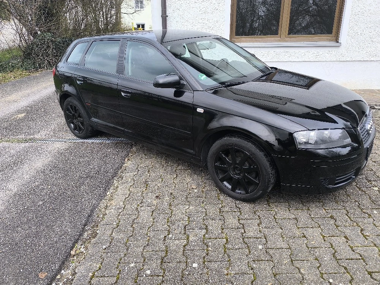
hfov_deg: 73.9
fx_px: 252
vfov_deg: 58.9
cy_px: 142
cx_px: 190
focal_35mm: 23
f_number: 1.65
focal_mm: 6.14
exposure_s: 1/323
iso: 50
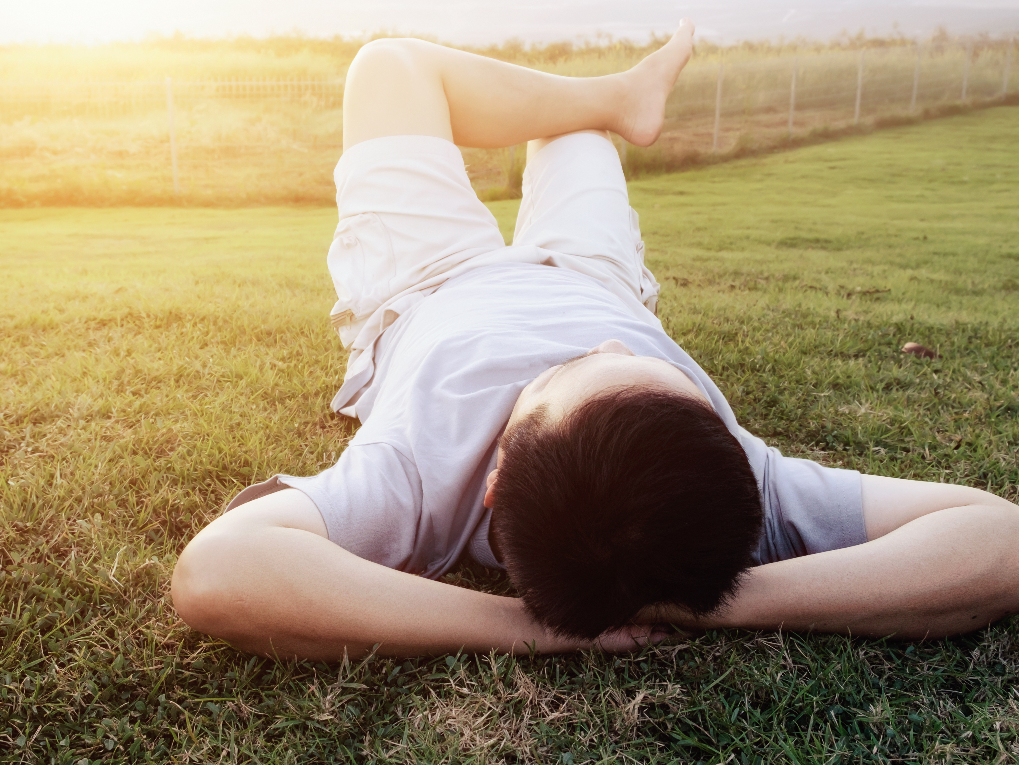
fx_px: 1089
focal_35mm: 37
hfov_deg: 50.1
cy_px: 344
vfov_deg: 38.6
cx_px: 469
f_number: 6.4
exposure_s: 1/75
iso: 320
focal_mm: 18
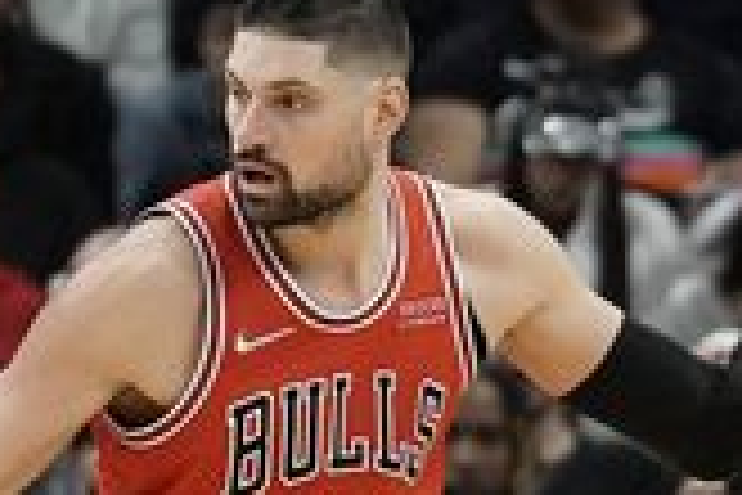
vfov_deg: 2.8
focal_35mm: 484
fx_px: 9975
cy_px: 457
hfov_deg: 4.3
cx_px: 301
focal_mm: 200
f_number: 2.8
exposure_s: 1/2000
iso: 4000
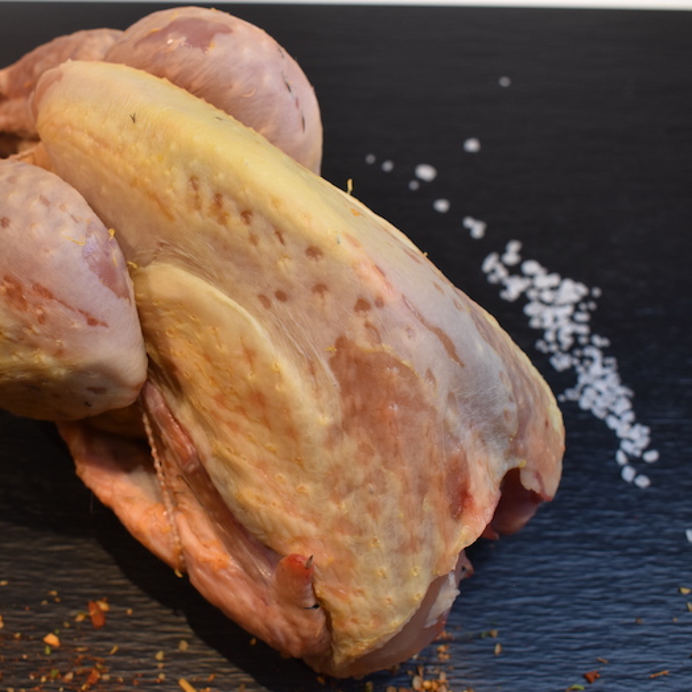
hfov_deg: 34.2
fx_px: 1100
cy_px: 351
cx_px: 174
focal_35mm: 49
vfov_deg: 34.9
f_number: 6.3
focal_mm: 25
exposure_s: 1/125
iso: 400
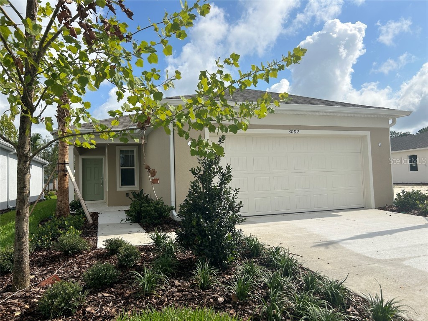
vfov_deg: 53.1
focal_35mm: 26
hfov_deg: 67.3
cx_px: 214
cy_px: 160
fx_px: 321
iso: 50
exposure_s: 1/6993
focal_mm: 5.7
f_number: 1.5
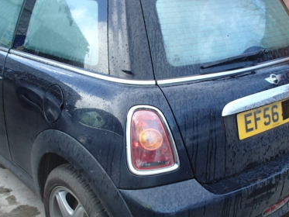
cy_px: 124
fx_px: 401
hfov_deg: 39.6
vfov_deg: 30.2
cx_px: 126
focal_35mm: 48
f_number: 3.9
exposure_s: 1/80
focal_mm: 5
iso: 100
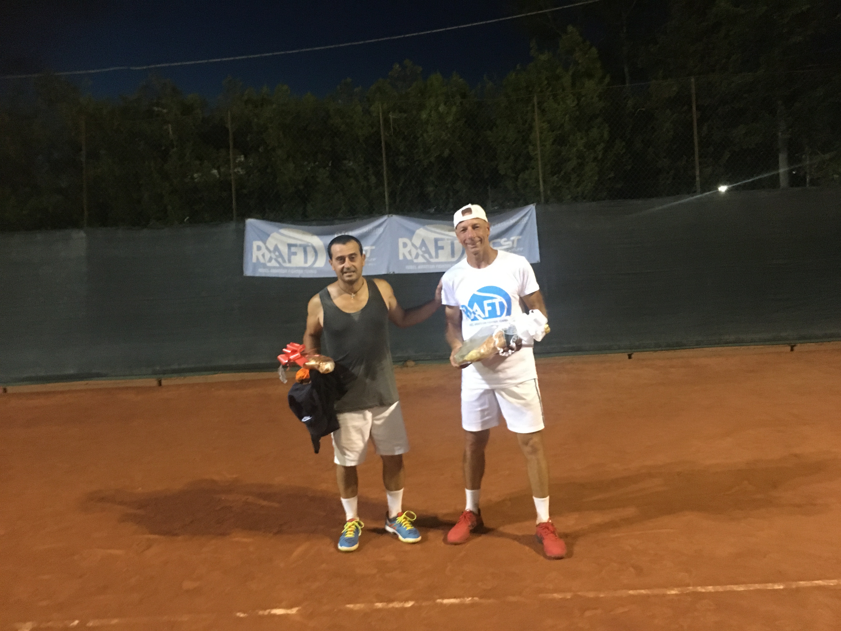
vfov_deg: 48.2
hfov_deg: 61.7
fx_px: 705
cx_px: 420
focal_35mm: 29
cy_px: 316
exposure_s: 1/17
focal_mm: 4.15
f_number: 2.2
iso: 320
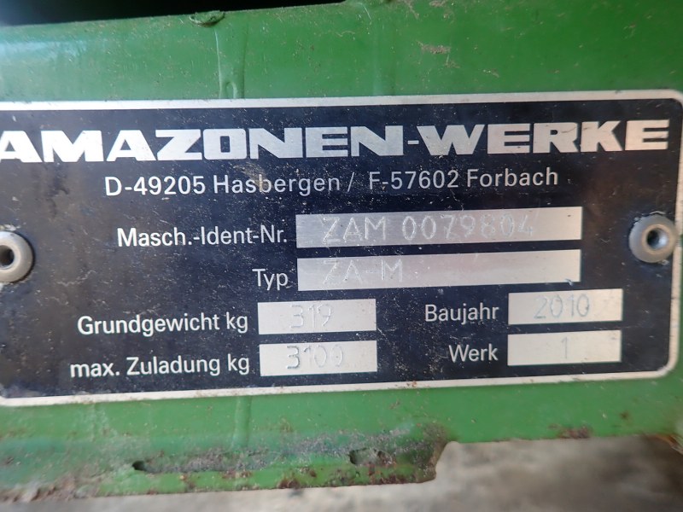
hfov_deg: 69.4
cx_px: 342
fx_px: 493
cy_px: 256
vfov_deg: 54.9
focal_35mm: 25
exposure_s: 1/60
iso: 160
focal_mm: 4.5
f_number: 2
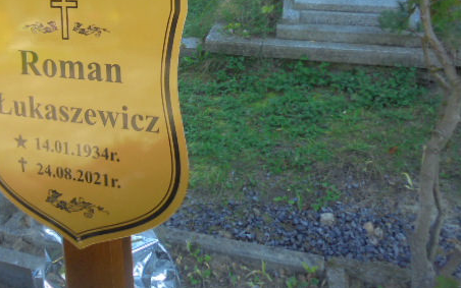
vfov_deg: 31.8
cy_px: 50
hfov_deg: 49.5
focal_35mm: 39
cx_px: 153
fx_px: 490
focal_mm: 4.6
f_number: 3.5
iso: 100
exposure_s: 1/100
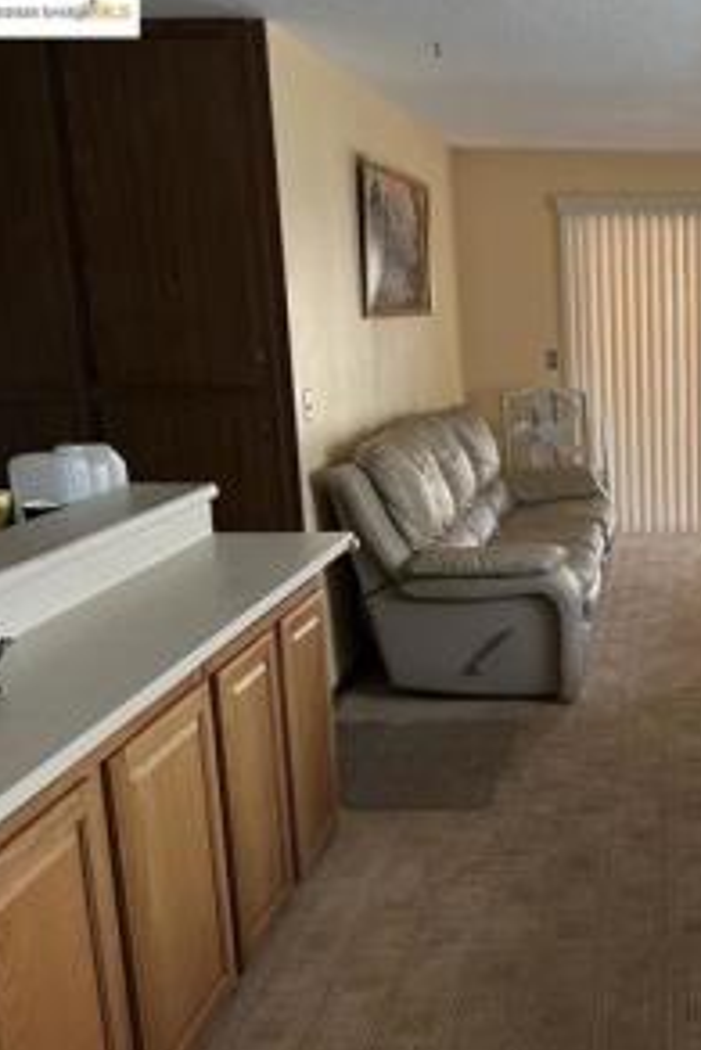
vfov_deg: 51.9
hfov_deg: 33.0
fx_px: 1079
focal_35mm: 37
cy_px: 525
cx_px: 701
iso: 320
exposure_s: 1/53
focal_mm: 5.7
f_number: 1.5
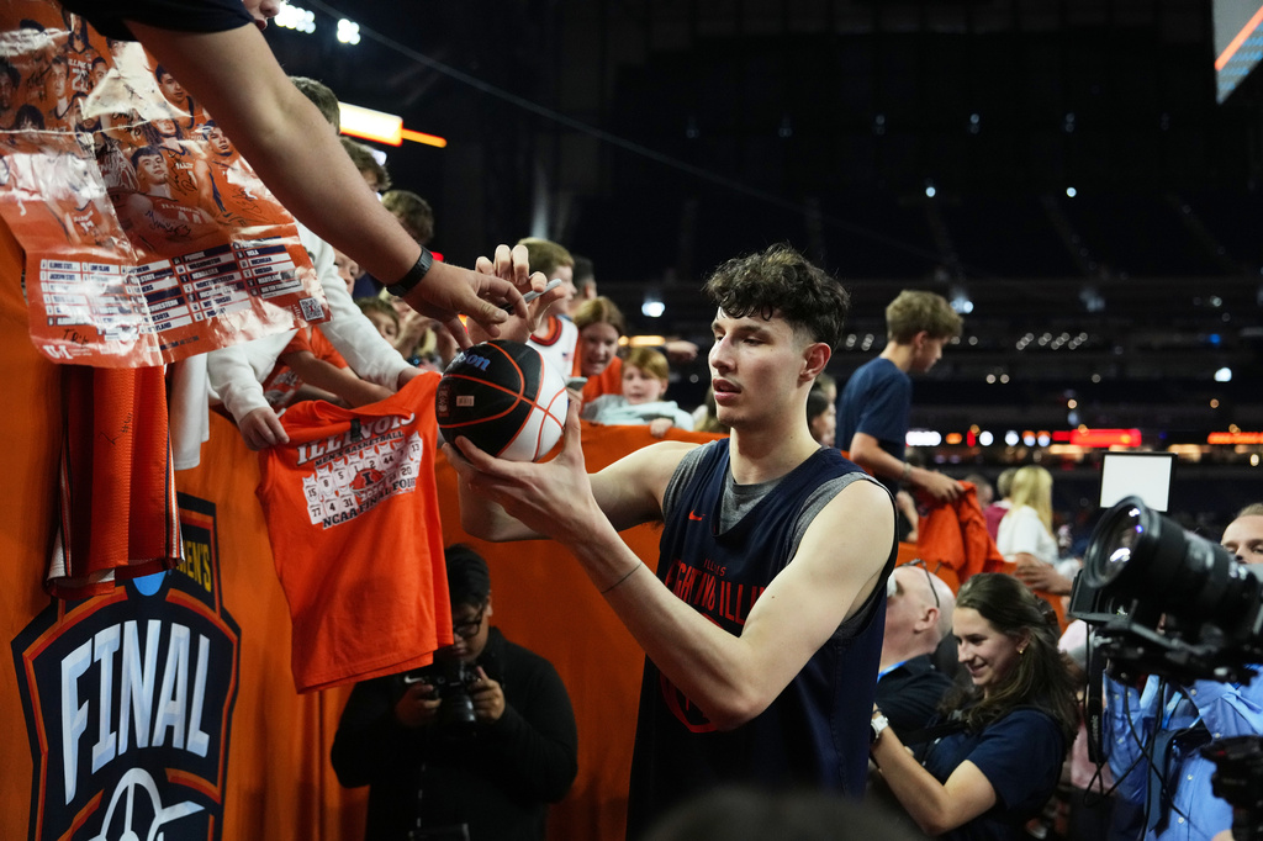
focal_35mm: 40
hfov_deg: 48.5
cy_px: 420
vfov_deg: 33.4
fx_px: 1403
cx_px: 632
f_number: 2.8
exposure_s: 1/2000
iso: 4000
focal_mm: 40
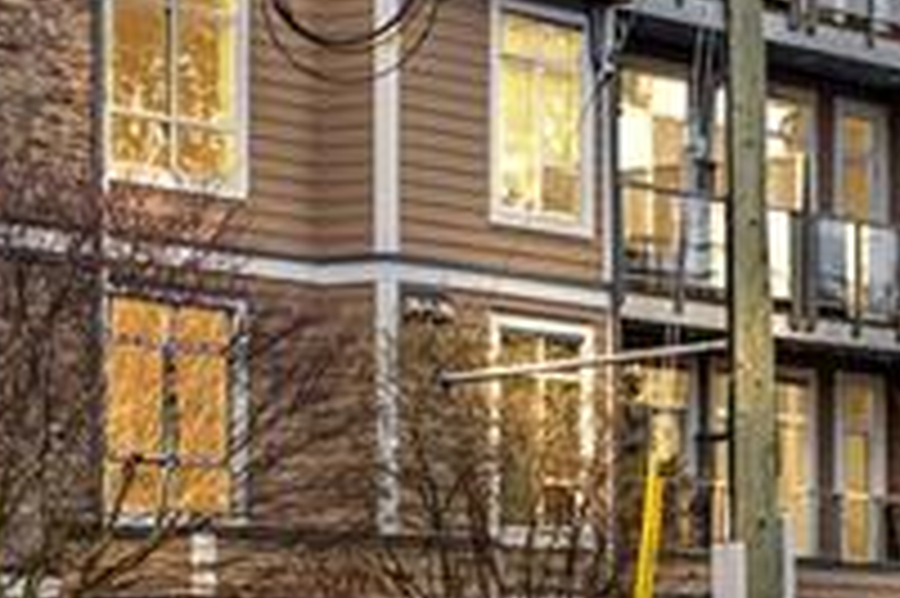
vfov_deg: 7.6
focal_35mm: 179
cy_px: 67
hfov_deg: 11.3
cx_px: -140
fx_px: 4471
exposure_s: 1/90
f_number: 22
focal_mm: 35
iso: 400
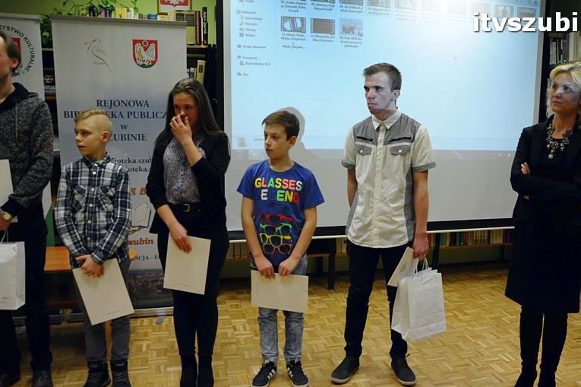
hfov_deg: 61.8
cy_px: 214
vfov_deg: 43.5
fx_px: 484
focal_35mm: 30
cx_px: 321
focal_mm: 18
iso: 2000
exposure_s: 1/160
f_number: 6.3
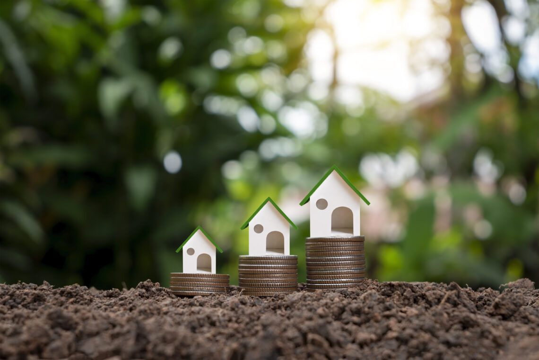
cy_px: 180
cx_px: 270
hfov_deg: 39.6
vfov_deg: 27.0
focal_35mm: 50
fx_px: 749
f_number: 6.3
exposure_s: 1/80
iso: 100
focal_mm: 50
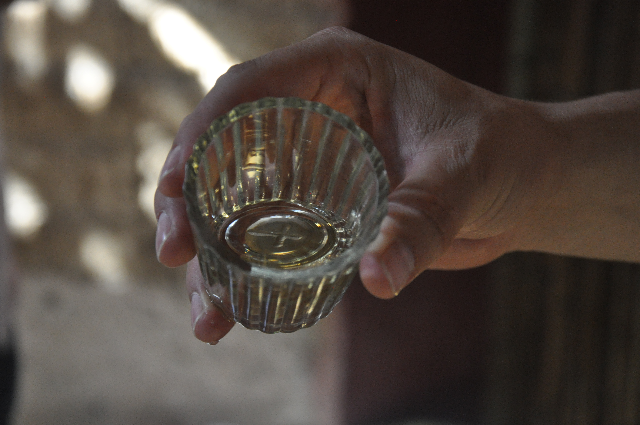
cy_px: 212
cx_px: 320
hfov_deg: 21.9
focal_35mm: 93
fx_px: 1651
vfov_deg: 14.7
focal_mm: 62
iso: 1600
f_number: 5.3
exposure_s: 1/100
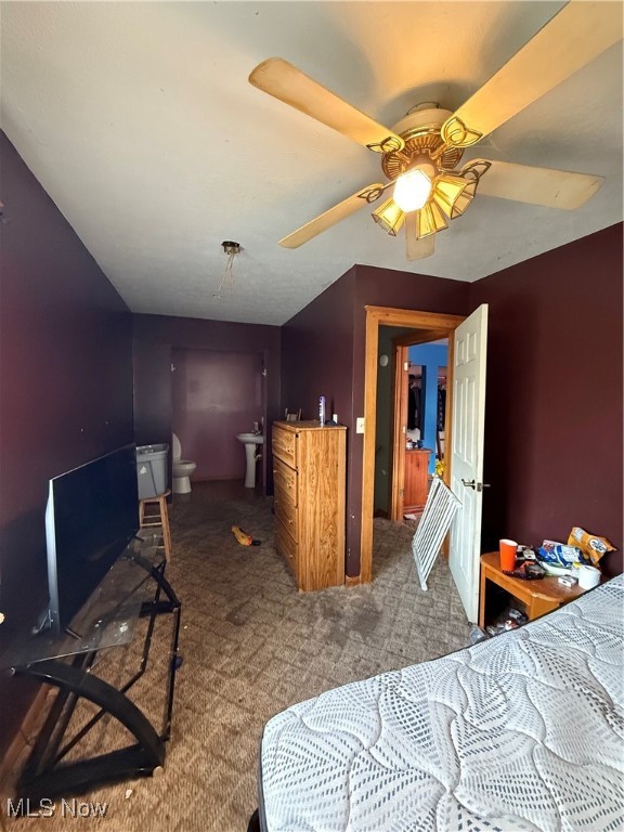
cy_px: 416
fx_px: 336
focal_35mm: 14
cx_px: 312
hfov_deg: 85.7
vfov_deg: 102.1
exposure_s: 1/40
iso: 1000
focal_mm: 2.22
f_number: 2.2
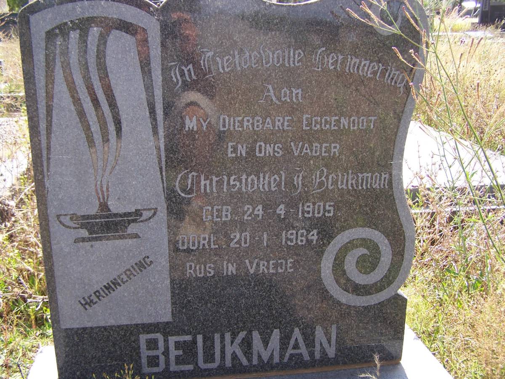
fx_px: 554
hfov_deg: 49.0
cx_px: 252
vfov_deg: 37.7
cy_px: 190
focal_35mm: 38
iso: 80
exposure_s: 1/350
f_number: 2.8
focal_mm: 6.3
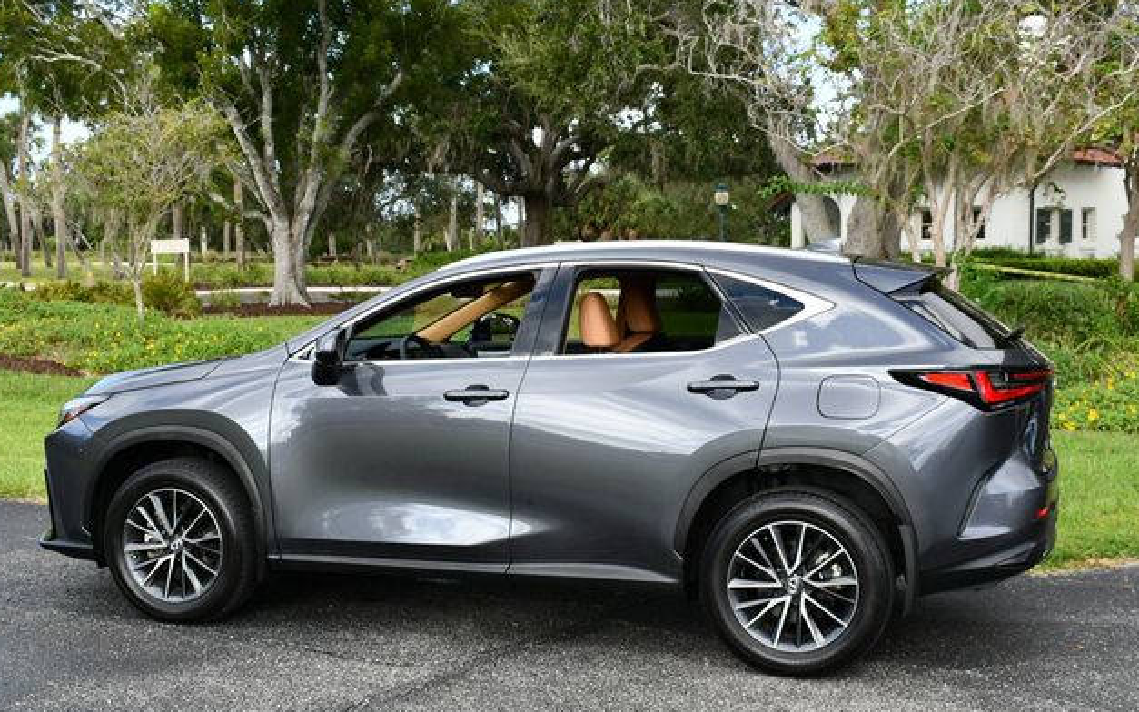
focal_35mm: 50
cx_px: 560
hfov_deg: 40.3
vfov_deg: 25.8
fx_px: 1552
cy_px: 371
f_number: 6.3
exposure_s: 1/250
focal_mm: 24
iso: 200
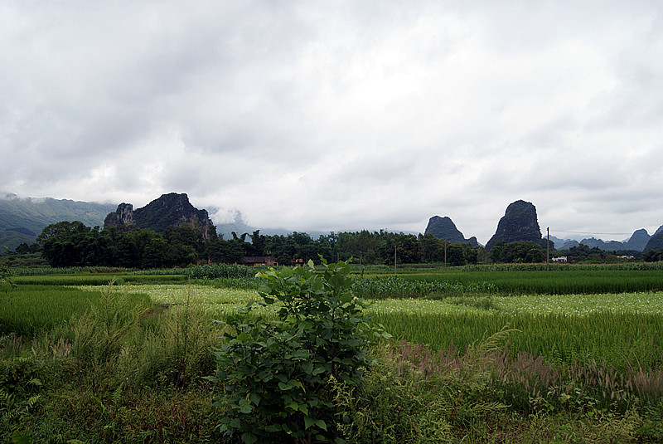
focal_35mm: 36
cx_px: 332
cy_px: 222
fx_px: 664
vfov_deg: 36.9
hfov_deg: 53.1
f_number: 10
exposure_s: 1/80
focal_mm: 24
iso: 100
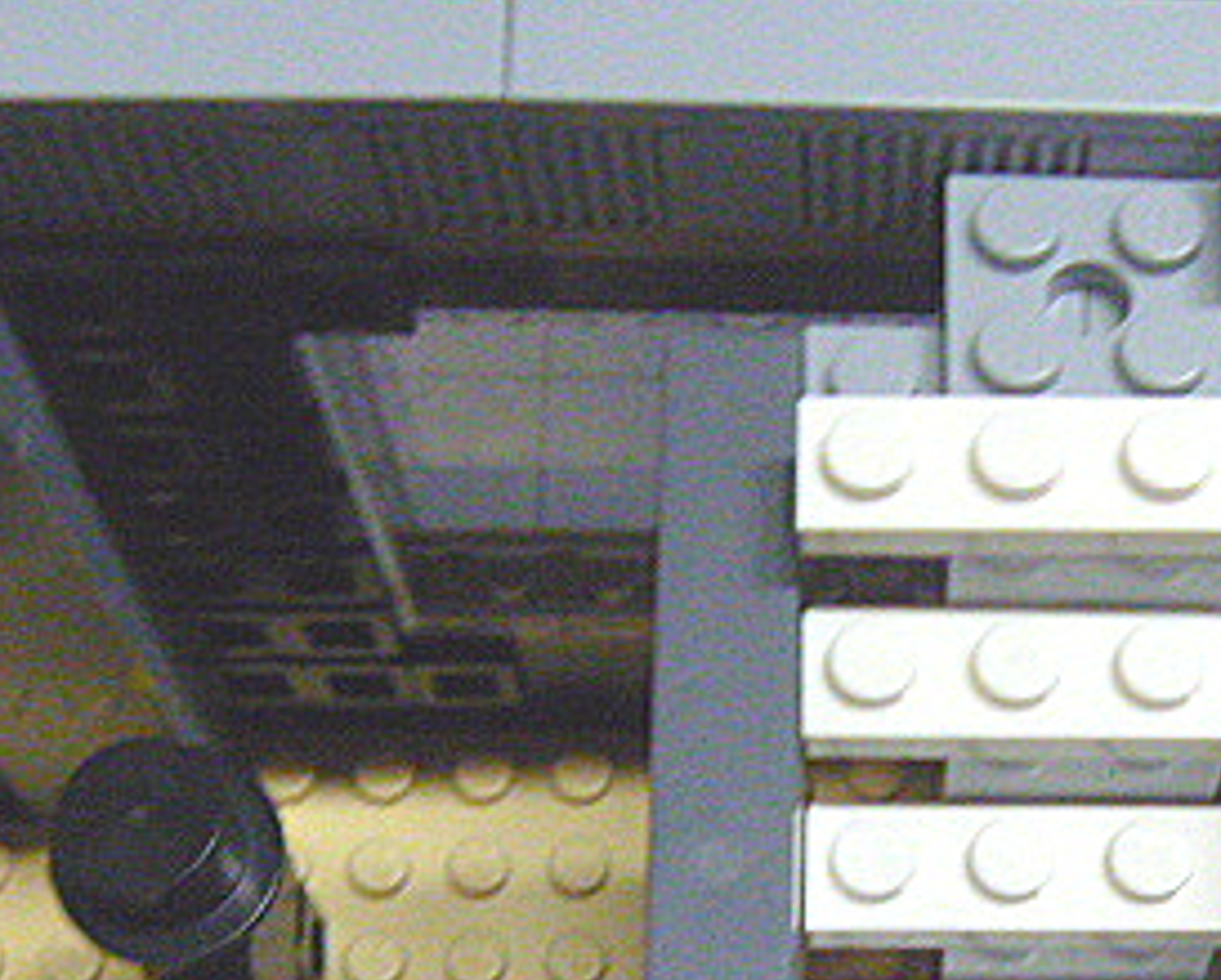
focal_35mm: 80
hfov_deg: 23.1
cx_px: 1136
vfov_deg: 18.6
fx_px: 2894
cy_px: 1011
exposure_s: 1/40
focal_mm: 6.3
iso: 800
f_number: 3.5
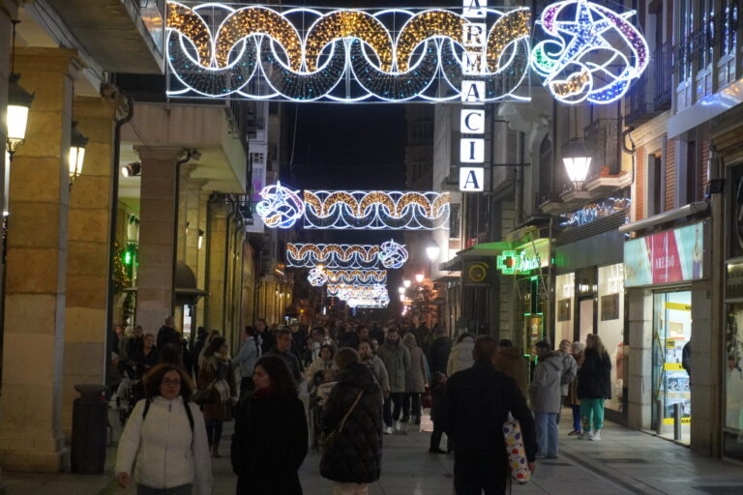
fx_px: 1548
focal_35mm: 75
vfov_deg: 18.2
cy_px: 248
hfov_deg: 27.0
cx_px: 372
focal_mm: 50
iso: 3200
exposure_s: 1/160
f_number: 5.6
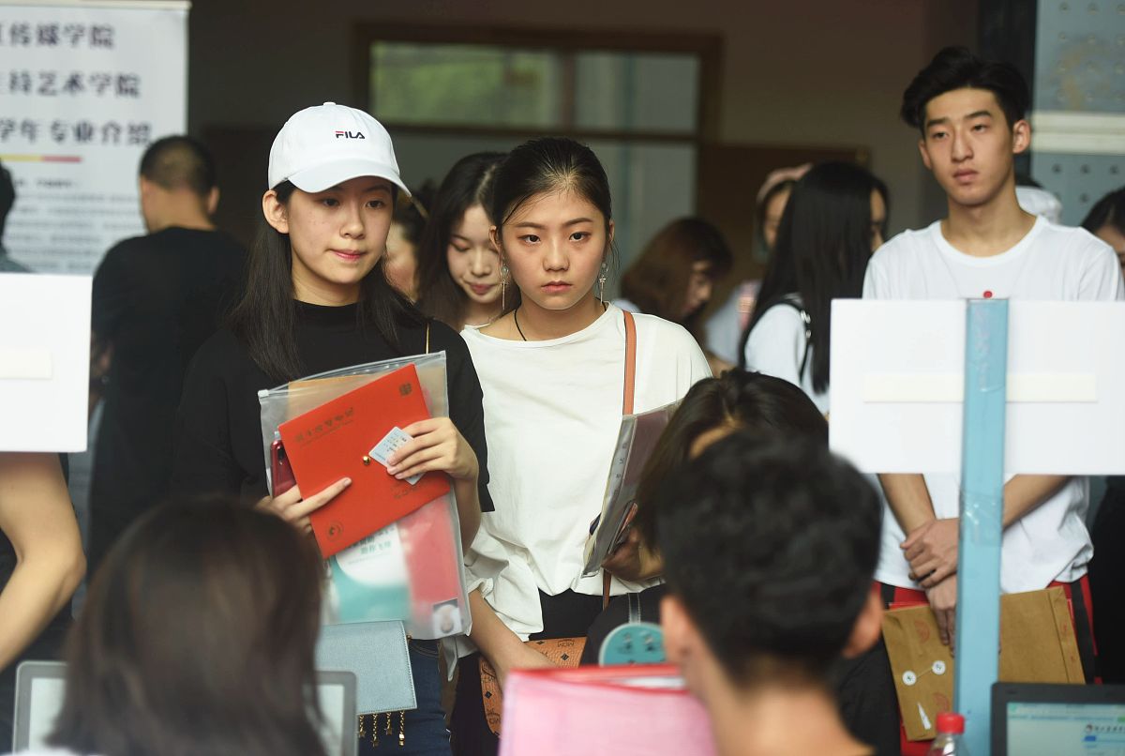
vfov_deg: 15.3
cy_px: 378
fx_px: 2819
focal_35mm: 90
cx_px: 562
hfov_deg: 22.6
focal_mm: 90
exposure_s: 1/200
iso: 200
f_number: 3.2
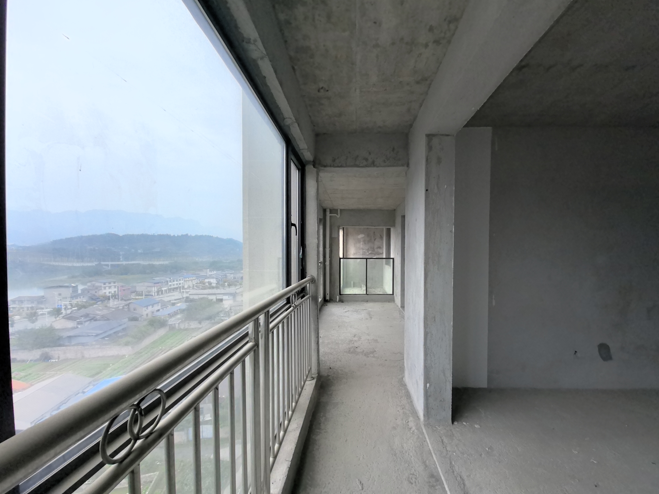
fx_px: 267
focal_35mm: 14
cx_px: 348
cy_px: 257
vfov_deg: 85.6
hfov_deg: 101.9
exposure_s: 1/100
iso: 64
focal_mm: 1.95
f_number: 2.2
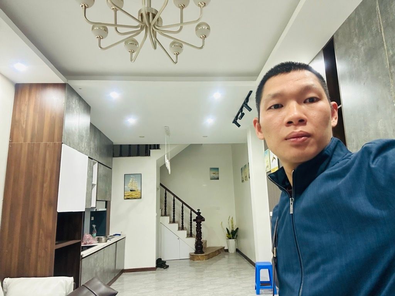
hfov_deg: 73.9
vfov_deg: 58.9
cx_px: 198
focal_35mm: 23
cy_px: 148
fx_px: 262
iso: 200
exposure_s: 1/50
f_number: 1.9
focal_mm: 2.69
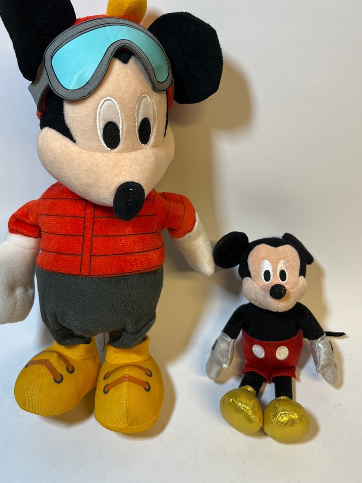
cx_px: 168
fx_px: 432
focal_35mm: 31
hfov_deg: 45.4
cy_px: 217
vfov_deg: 58.2
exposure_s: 1/120
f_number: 1.5
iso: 100
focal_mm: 5.7
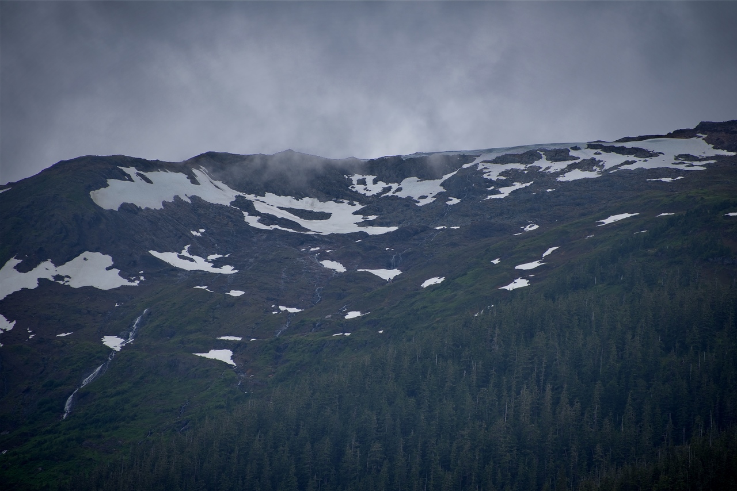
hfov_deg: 6.9
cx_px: 368
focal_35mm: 300
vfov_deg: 4.6
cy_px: 246
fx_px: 6143
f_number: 5.6
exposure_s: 1/640
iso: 160
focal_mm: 300
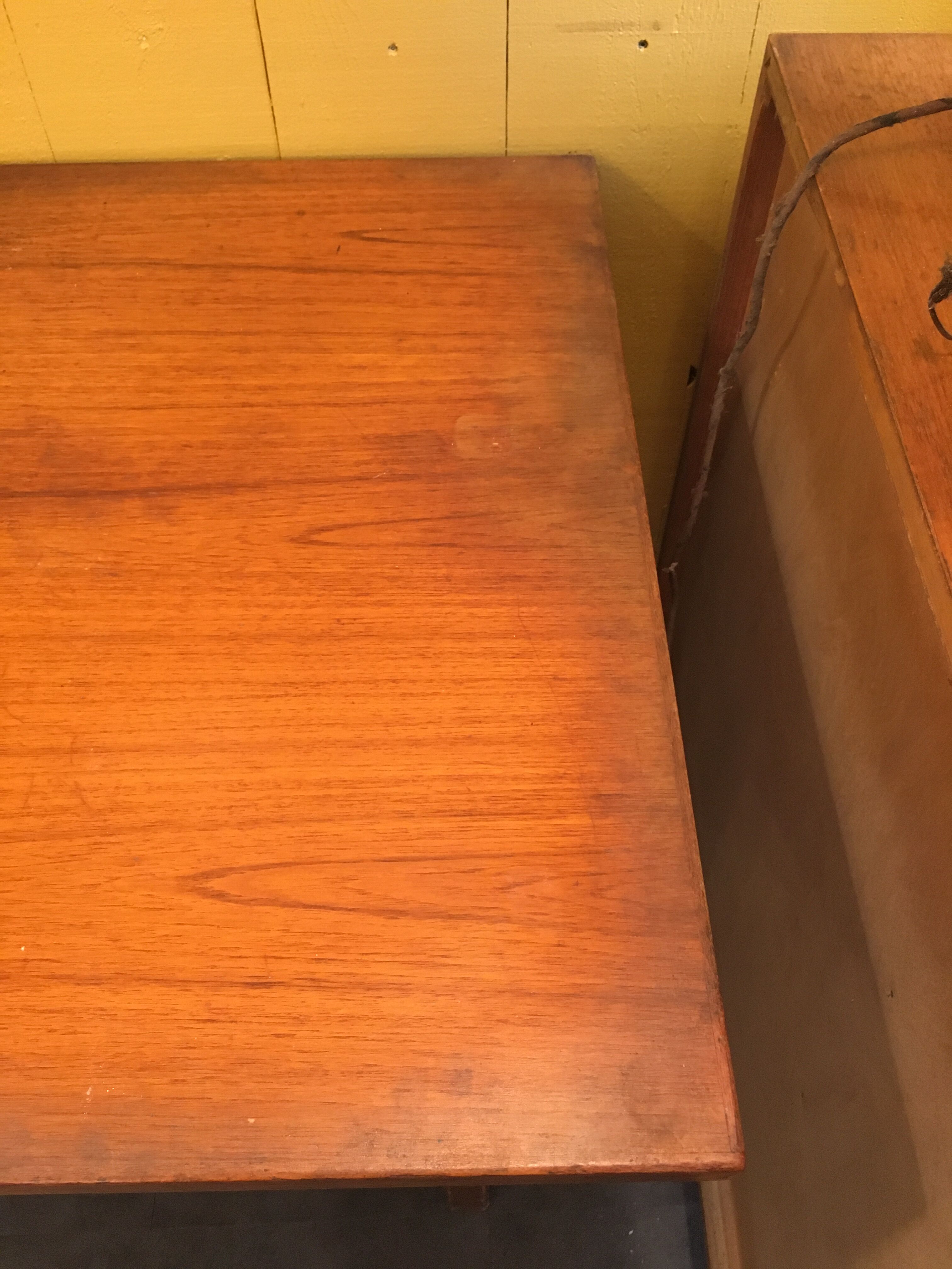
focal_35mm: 29
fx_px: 1063
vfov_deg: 61.7
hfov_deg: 48.2
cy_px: 634
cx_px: 476
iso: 200
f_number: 2.2
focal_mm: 4.15
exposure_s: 1/25
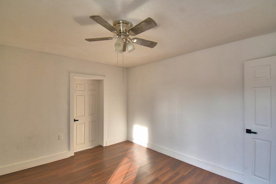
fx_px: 123
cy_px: 97
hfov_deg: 96.8
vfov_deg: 73.6
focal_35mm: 16
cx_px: 137
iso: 320
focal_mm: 10
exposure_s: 1/125
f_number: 4.5
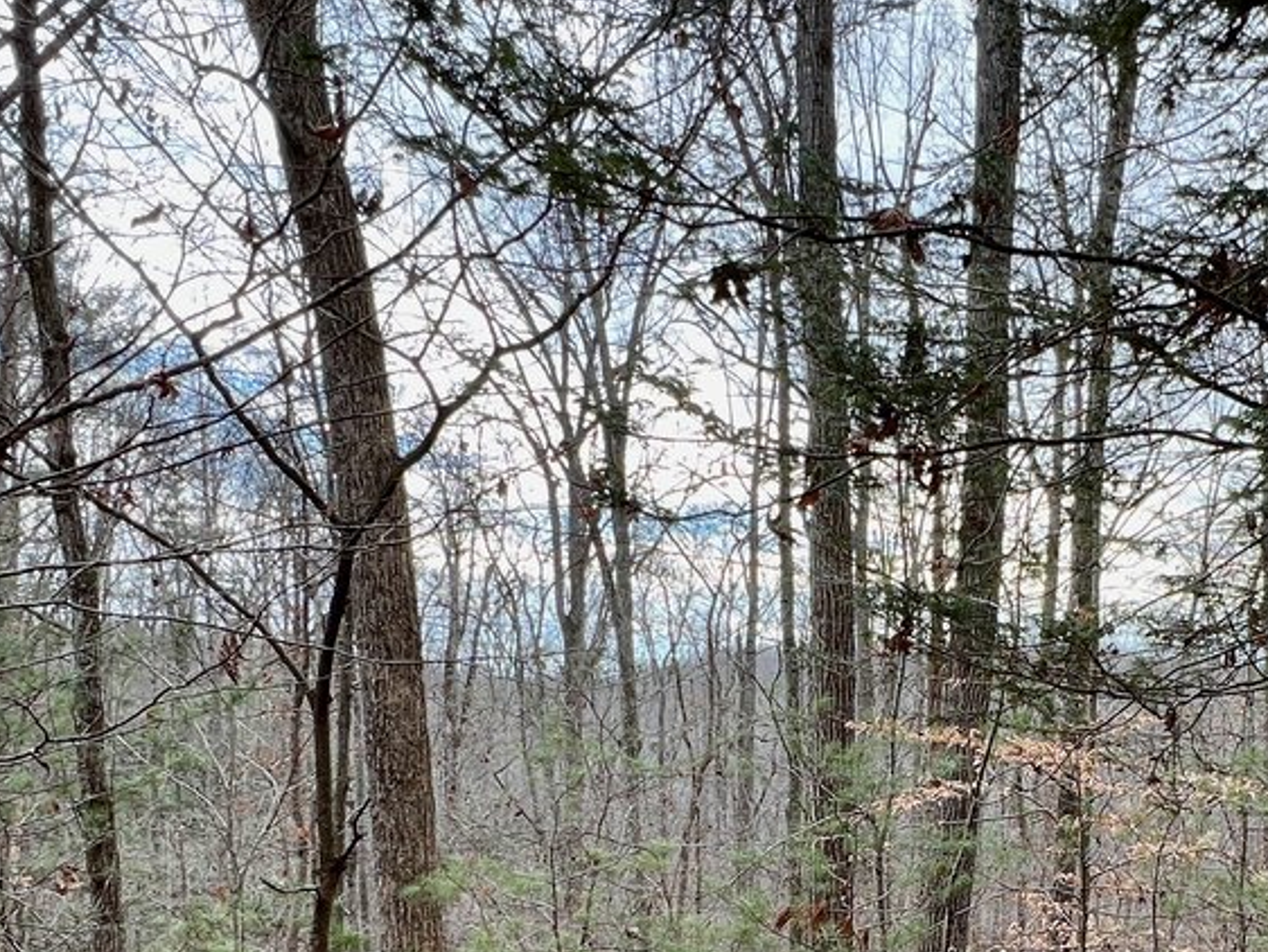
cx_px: 969
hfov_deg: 50.2
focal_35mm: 35
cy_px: 903
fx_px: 1283
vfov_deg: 37.3
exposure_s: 1/181
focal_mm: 1.57
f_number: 1.8
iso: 32
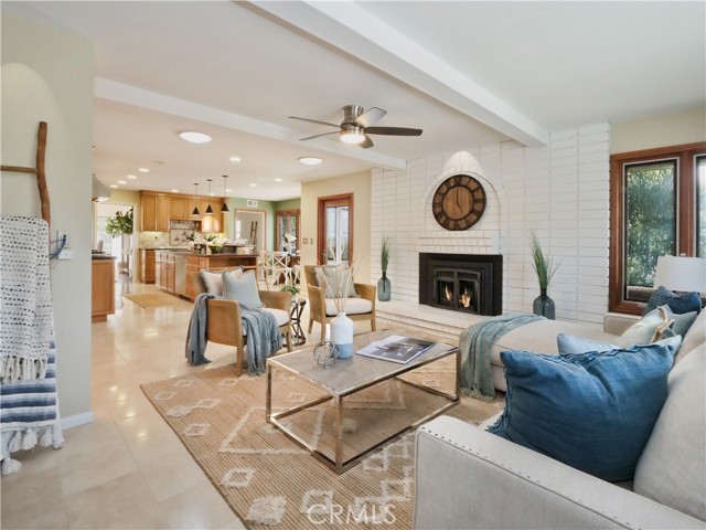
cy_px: 265
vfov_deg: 78.1
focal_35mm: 16
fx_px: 326
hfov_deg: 94.5
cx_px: 353
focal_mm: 8
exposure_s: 1/60
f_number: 8
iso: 3200
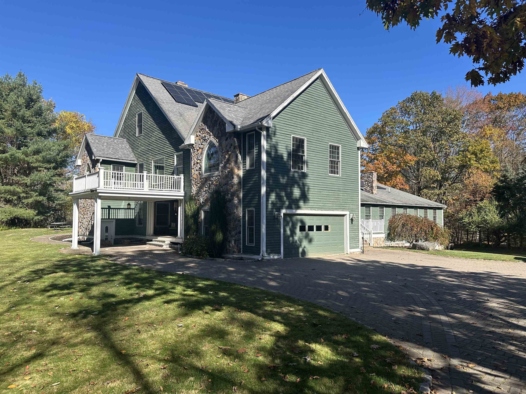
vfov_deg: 56.8
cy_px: 197
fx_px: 365
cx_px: 263
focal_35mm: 24
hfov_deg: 71.6
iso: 80
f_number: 1.78
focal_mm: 6.86
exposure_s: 1/2732
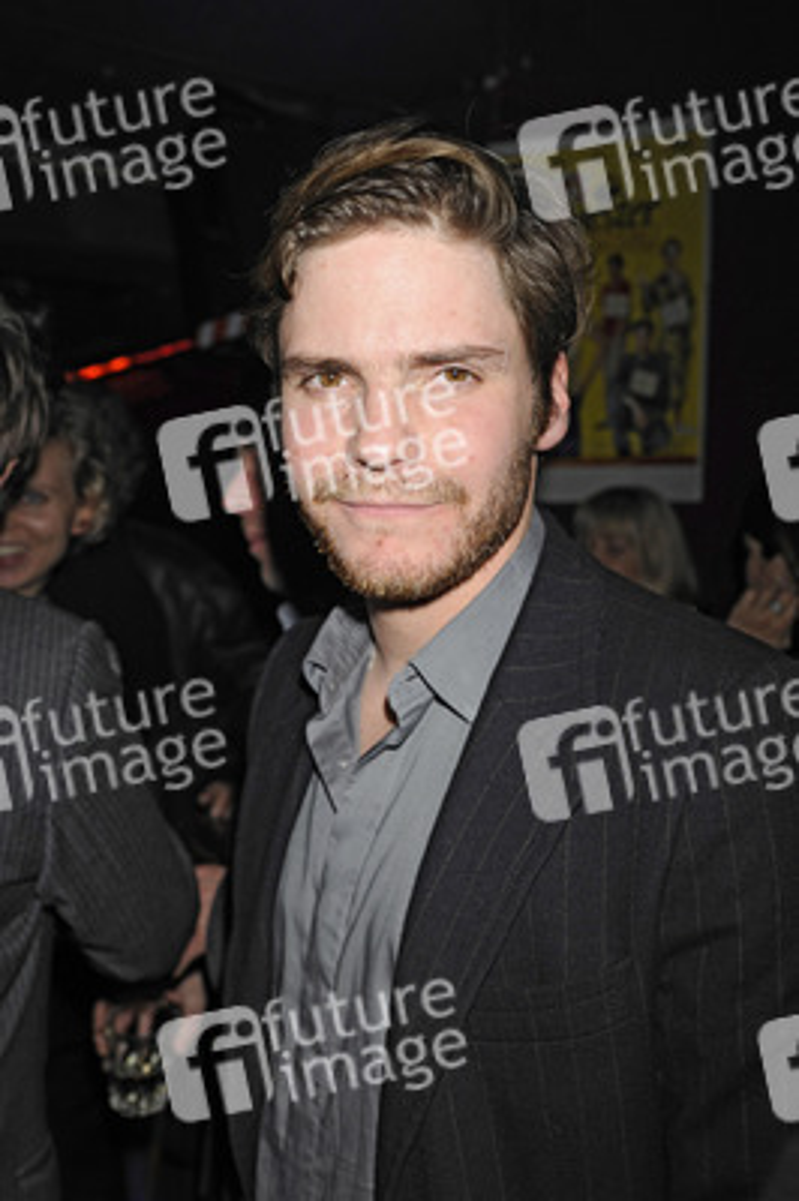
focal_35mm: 42
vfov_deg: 46.4
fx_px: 1401
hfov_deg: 31.8
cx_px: 400
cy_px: 600
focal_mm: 42
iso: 800
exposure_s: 1/40
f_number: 5.6
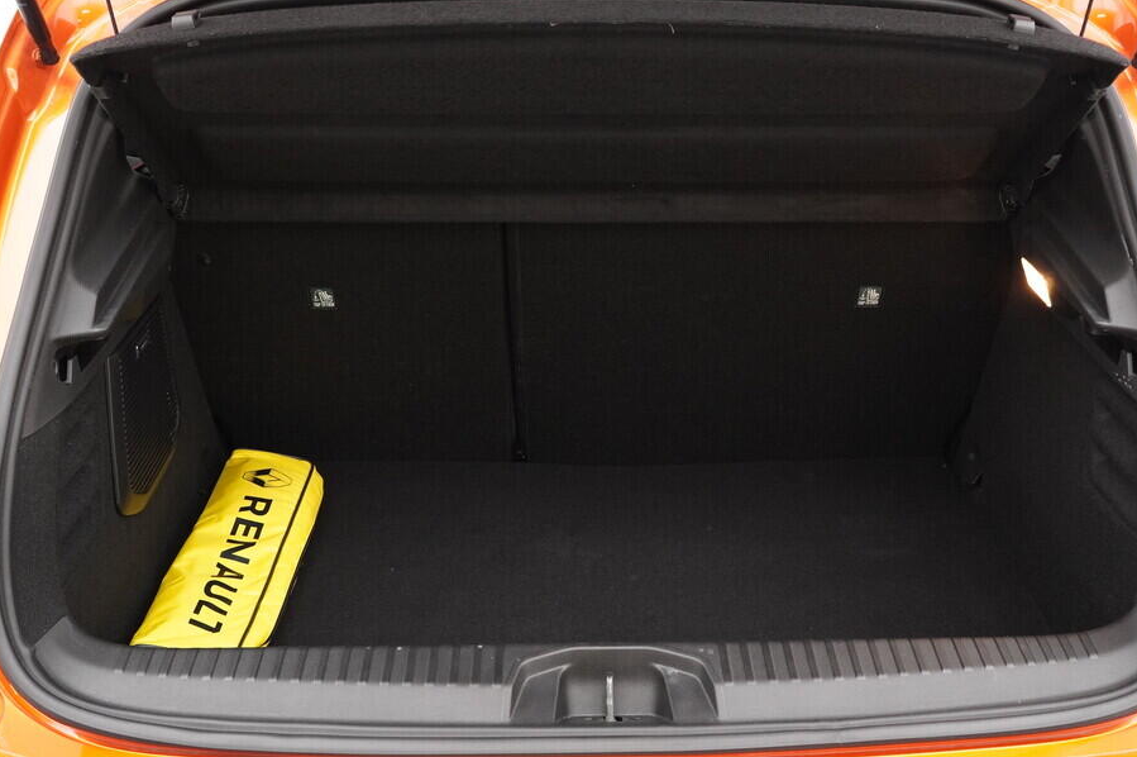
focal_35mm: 41
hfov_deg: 47.4
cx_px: 602
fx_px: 1294
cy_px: 368
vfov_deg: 32.6
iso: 3200
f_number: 5.6
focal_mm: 24
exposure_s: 1/125
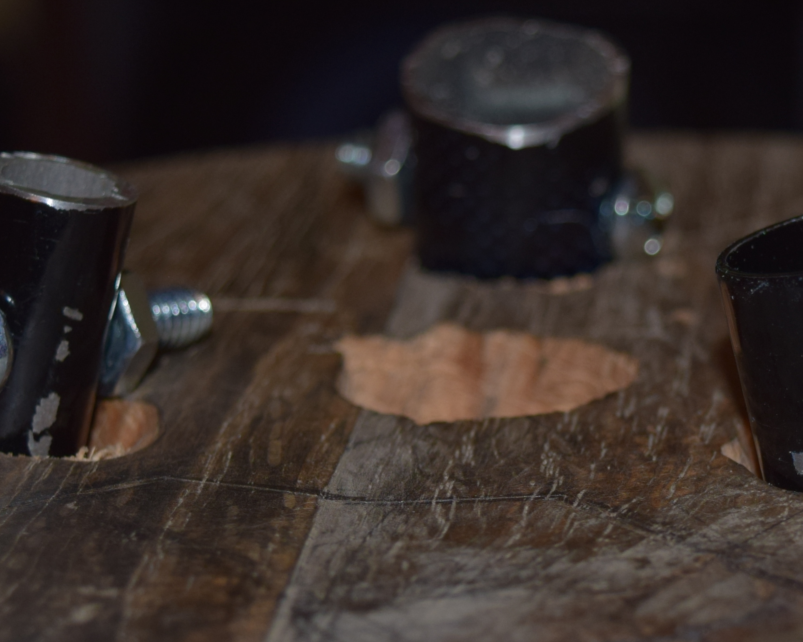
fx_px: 3850
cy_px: 401
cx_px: 544
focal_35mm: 162
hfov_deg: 11.9
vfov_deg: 9.5
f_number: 4.8
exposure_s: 1/60
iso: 280
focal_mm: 38
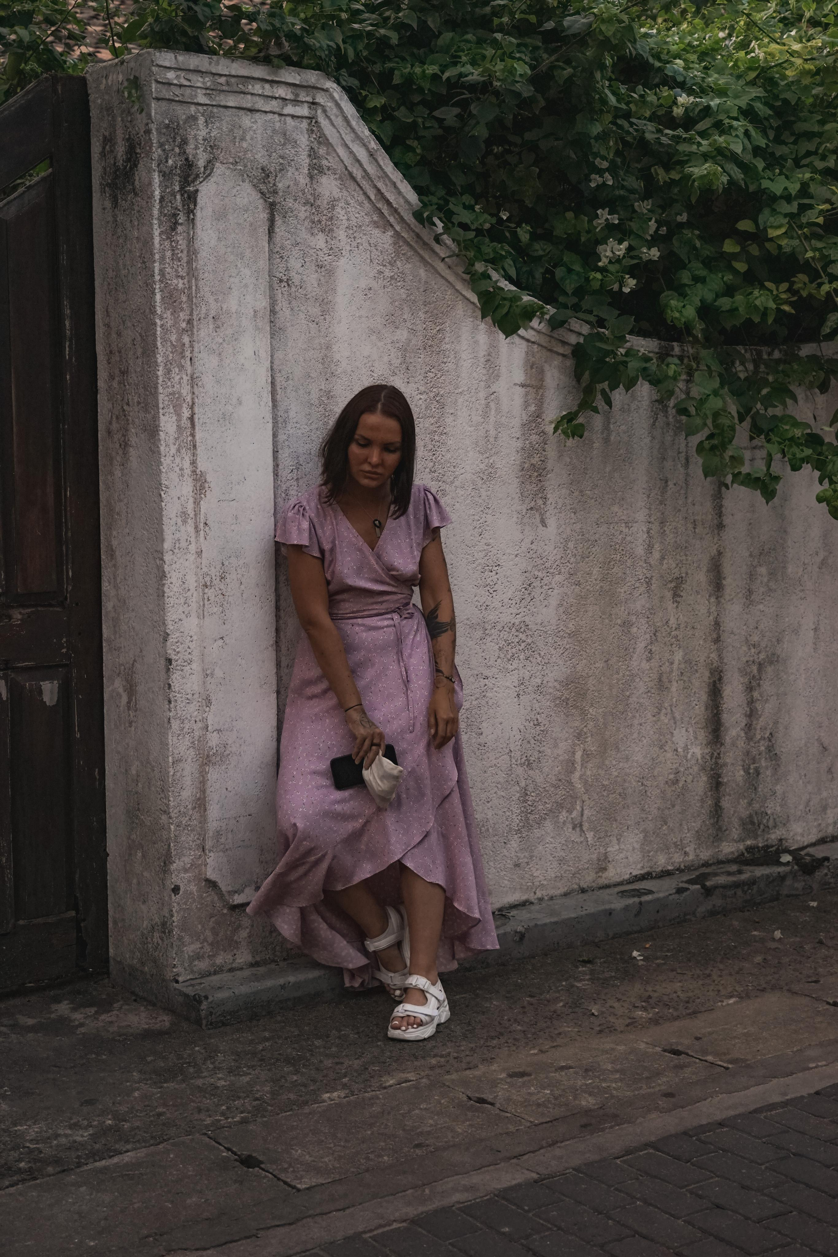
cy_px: 628
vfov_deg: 38.9
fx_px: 1781
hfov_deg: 26.5
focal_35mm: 51
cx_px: 419
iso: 1250
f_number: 4
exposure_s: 1/320
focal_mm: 51
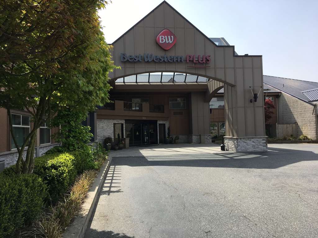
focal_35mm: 29
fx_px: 266
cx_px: 159
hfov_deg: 61.7
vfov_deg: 48.2
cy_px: 119
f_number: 2.2
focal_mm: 4.15
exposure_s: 1/1202
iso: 25
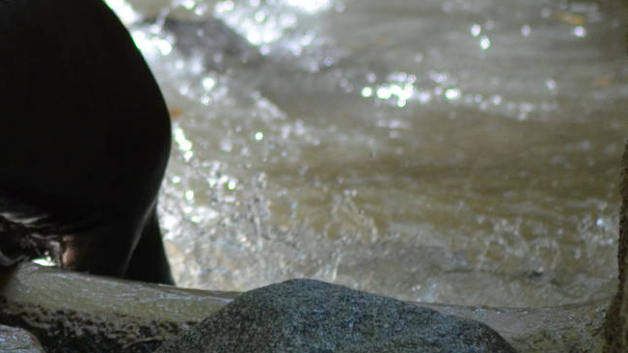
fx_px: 11876
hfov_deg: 3.0
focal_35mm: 713
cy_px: 183
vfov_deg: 1.7
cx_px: -92
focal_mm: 185
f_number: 4.5
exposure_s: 1/500
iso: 1250
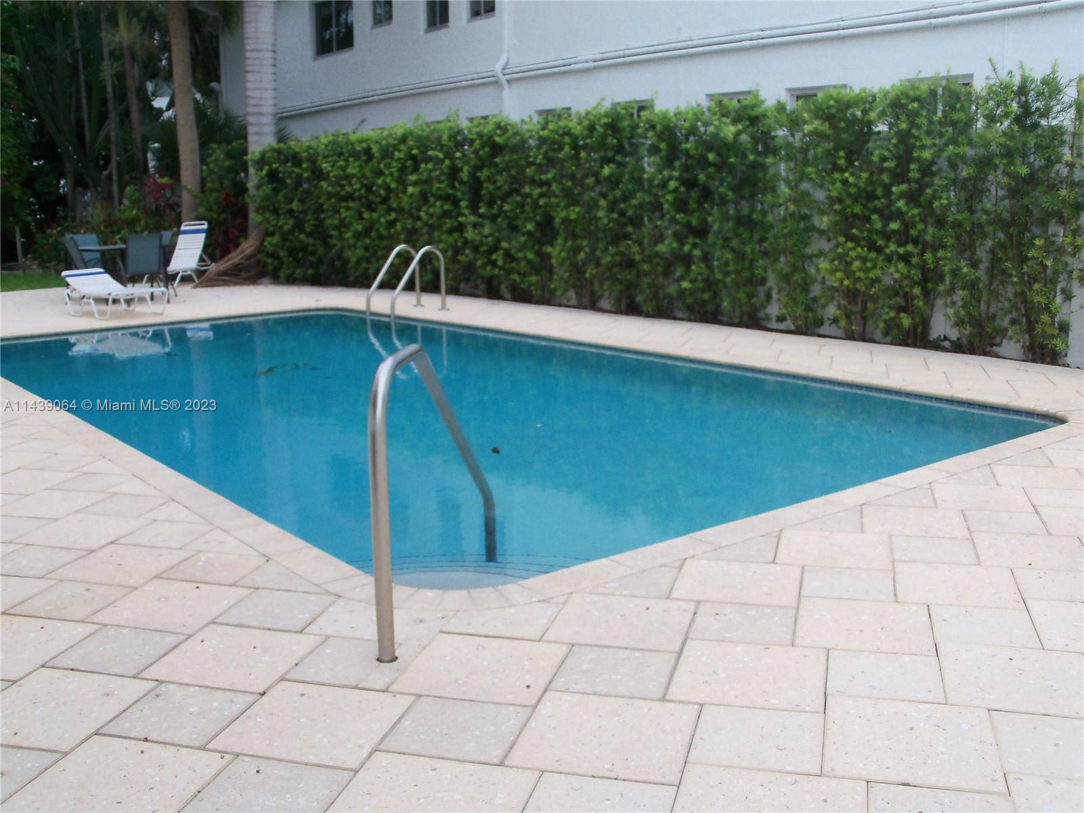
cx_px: 542
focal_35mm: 35
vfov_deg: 40.7
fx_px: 1096
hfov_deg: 52.6
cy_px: 406
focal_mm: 6.3
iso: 80
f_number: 3
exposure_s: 1/250
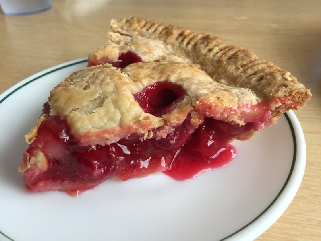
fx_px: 269
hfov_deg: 61.7
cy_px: 120
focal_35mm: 29
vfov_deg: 48.2
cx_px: 160
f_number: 2.2
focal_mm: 4.15
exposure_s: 1/60
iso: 40
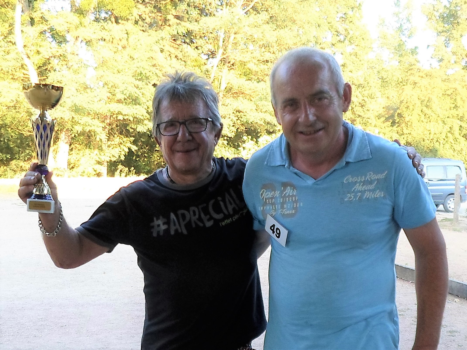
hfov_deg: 69.4
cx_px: 234
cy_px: 175
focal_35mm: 25
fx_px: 337
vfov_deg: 54.9
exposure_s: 1/90
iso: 80
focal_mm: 4.5
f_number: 2.5
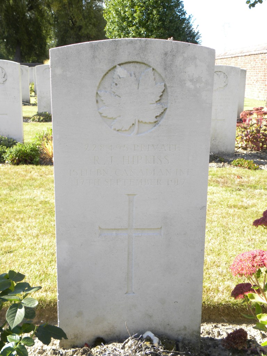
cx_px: 134
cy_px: 178
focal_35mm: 46
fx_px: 473
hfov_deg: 31.5
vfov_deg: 41.2
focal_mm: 8.2
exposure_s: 1/154
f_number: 4
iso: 64
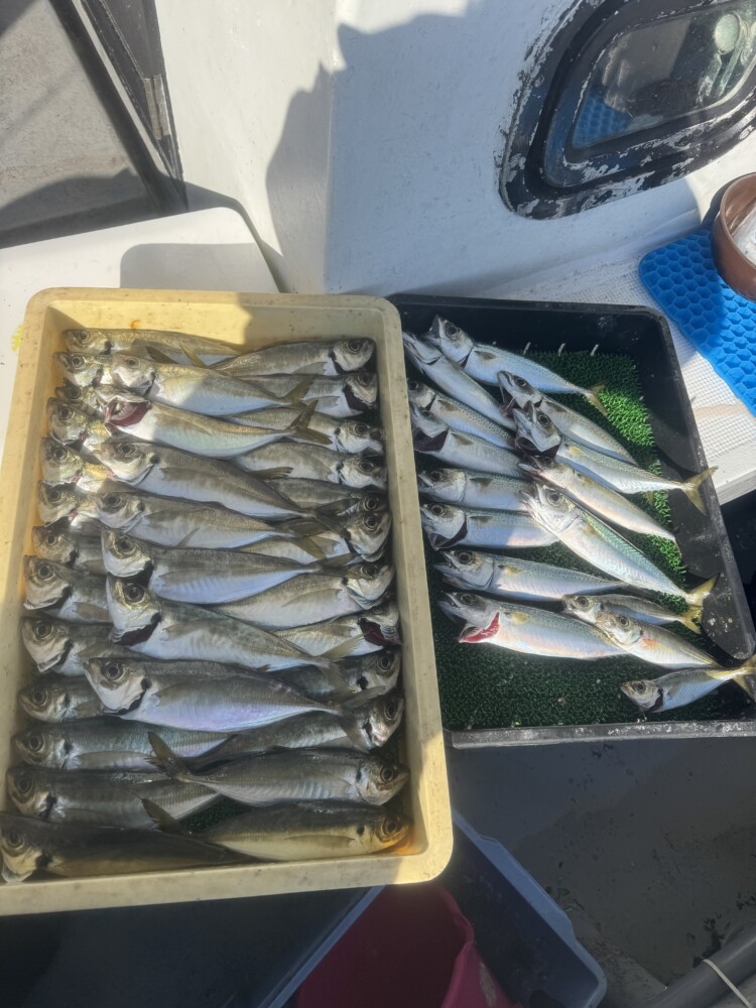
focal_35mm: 24
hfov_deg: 56.8
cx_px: 378
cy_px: 504
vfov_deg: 71.6
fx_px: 699
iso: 80
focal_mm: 6.76
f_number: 1.78
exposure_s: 1/3096
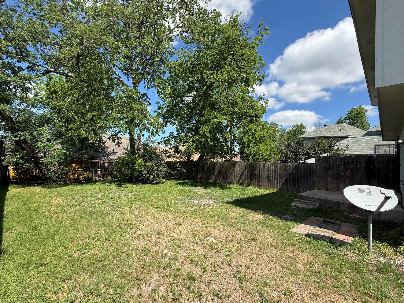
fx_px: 175
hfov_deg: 98.1
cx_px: 196
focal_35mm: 15
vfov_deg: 81.8
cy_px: 153
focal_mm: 2.22
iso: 50
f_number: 2.2
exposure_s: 1/1259
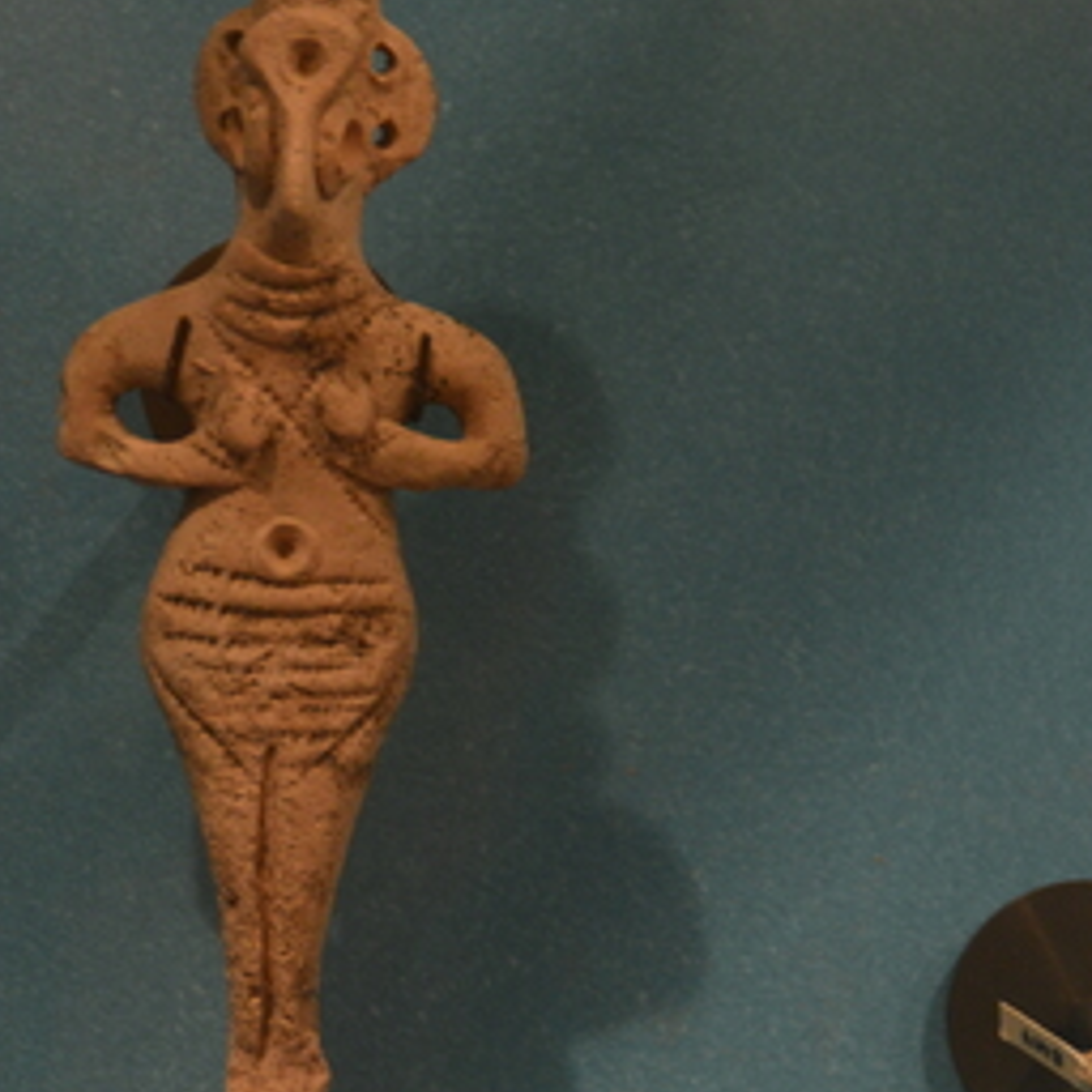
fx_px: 23556
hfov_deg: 2.7
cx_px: 346
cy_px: 469
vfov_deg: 2.7
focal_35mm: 660
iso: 1000
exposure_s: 1/60
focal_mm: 200
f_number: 5.6
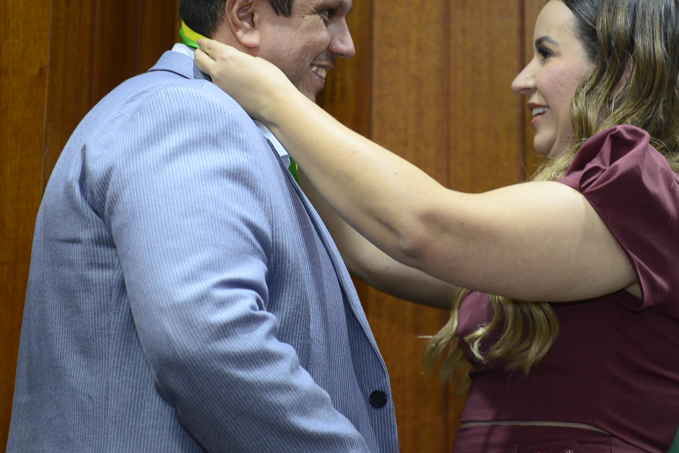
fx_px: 2170
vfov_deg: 11.9
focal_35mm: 115
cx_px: 334
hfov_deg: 17.8
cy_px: 147
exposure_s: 1/125
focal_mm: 70
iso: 2000
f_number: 3.2
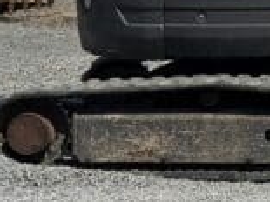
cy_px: -92
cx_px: 479
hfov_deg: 10.1
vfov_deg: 7.8
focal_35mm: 186
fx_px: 1450
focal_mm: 6.76
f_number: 1.78
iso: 64
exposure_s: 1/6410
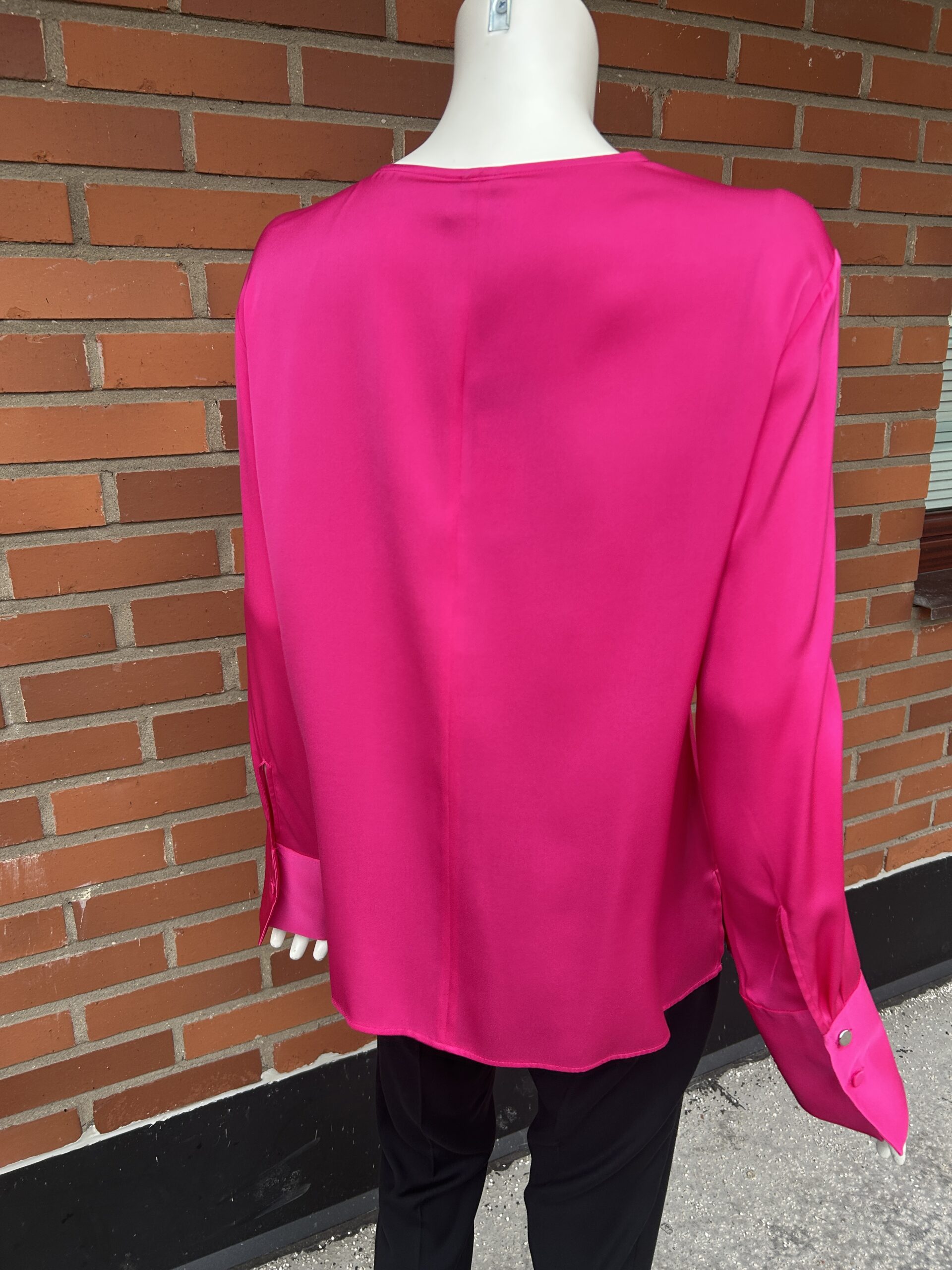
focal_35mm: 26
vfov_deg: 67.3
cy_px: 635
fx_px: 953
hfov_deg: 53.1
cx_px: 476
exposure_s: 1/121
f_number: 1.5
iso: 100
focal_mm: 5.7
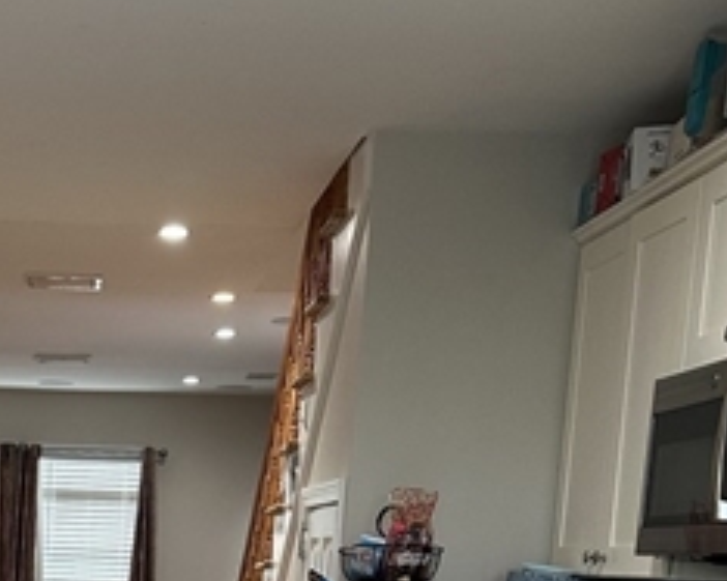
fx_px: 1656
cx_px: -16
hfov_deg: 23.6
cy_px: 932
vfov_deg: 17.4
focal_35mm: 77
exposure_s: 1/60
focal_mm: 6.86
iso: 160
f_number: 1.78
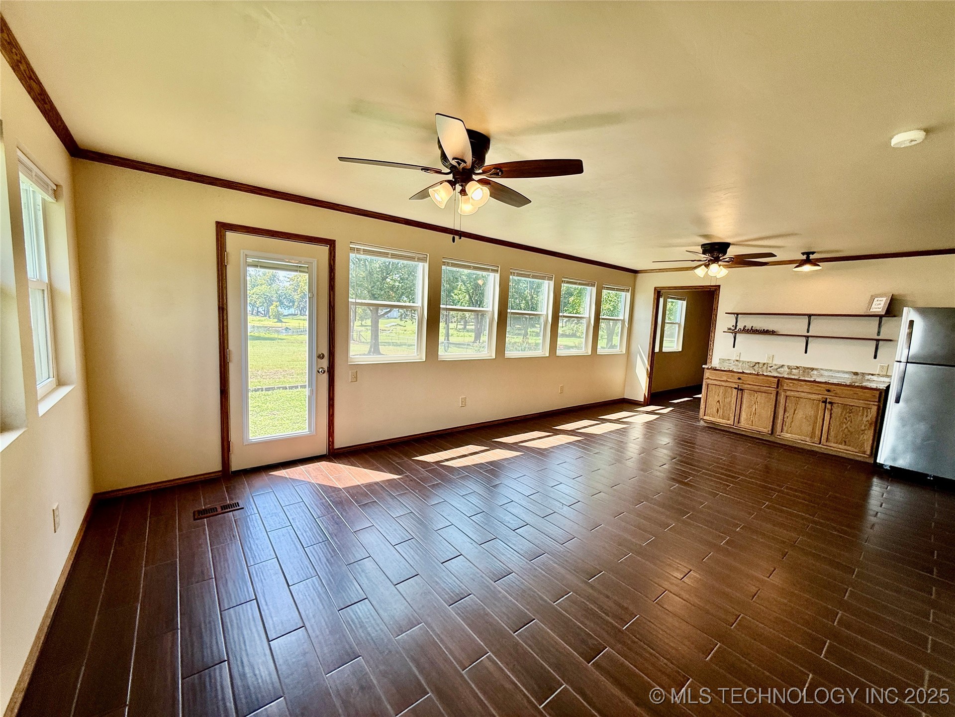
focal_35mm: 14
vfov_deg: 85.7
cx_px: 478
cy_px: 358
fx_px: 386
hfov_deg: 102.1
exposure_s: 1/159
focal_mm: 2.22
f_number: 2.2
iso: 50
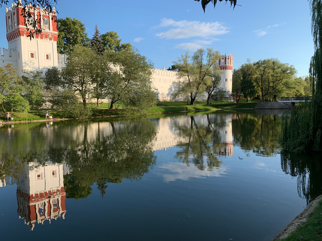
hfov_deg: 67.3
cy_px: 120
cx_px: 161
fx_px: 242
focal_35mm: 26
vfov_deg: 53.1
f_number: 1.8
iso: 25
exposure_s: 1/864
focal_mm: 4.25
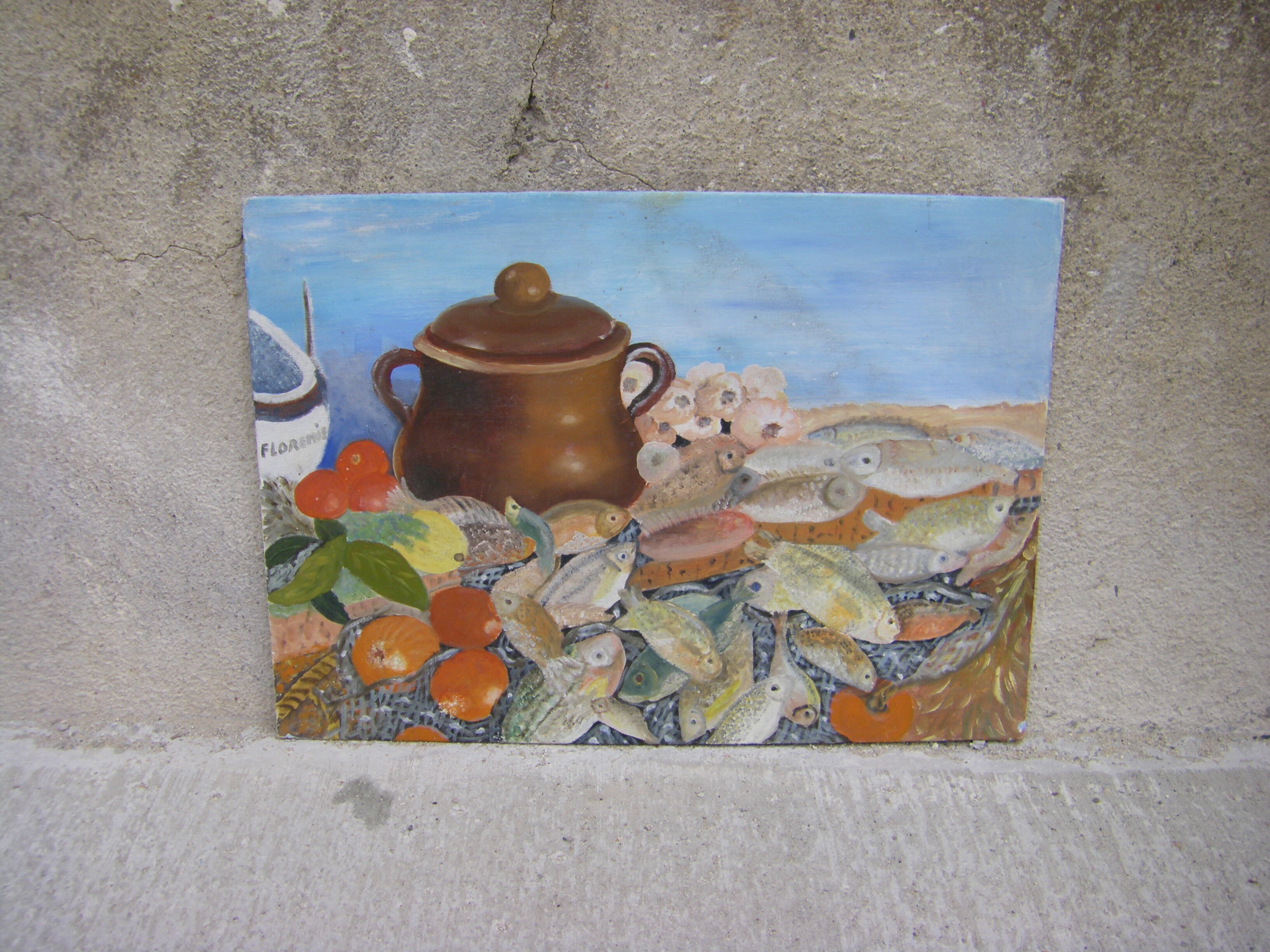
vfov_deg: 37.7
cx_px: 635
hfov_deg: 49.0
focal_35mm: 38
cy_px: 476
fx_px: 1394
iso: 64
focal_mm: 6.3
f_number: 3.5
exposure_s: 1/200
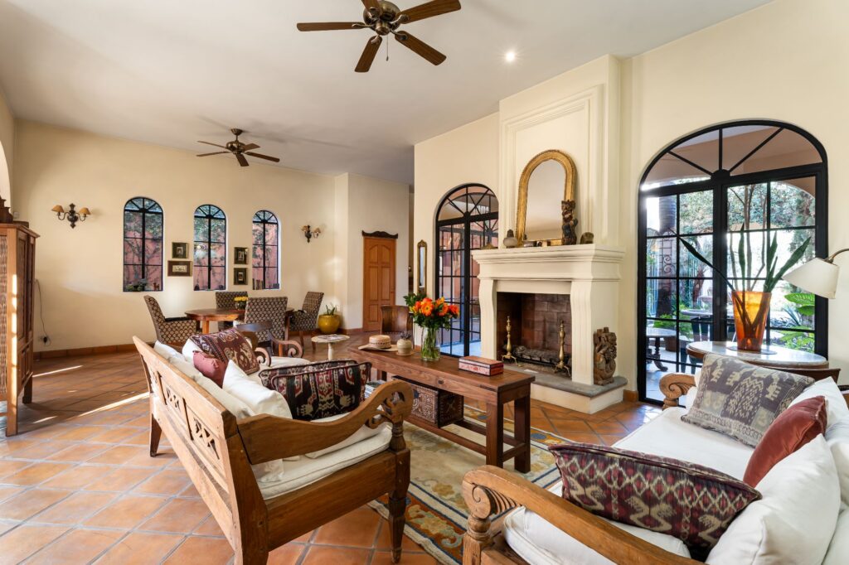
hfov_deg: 96.8
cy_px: 282
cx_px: 424
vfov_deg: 73.7
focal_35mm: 16
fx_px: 377
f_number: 10
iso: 400
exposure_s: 1
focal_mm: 16
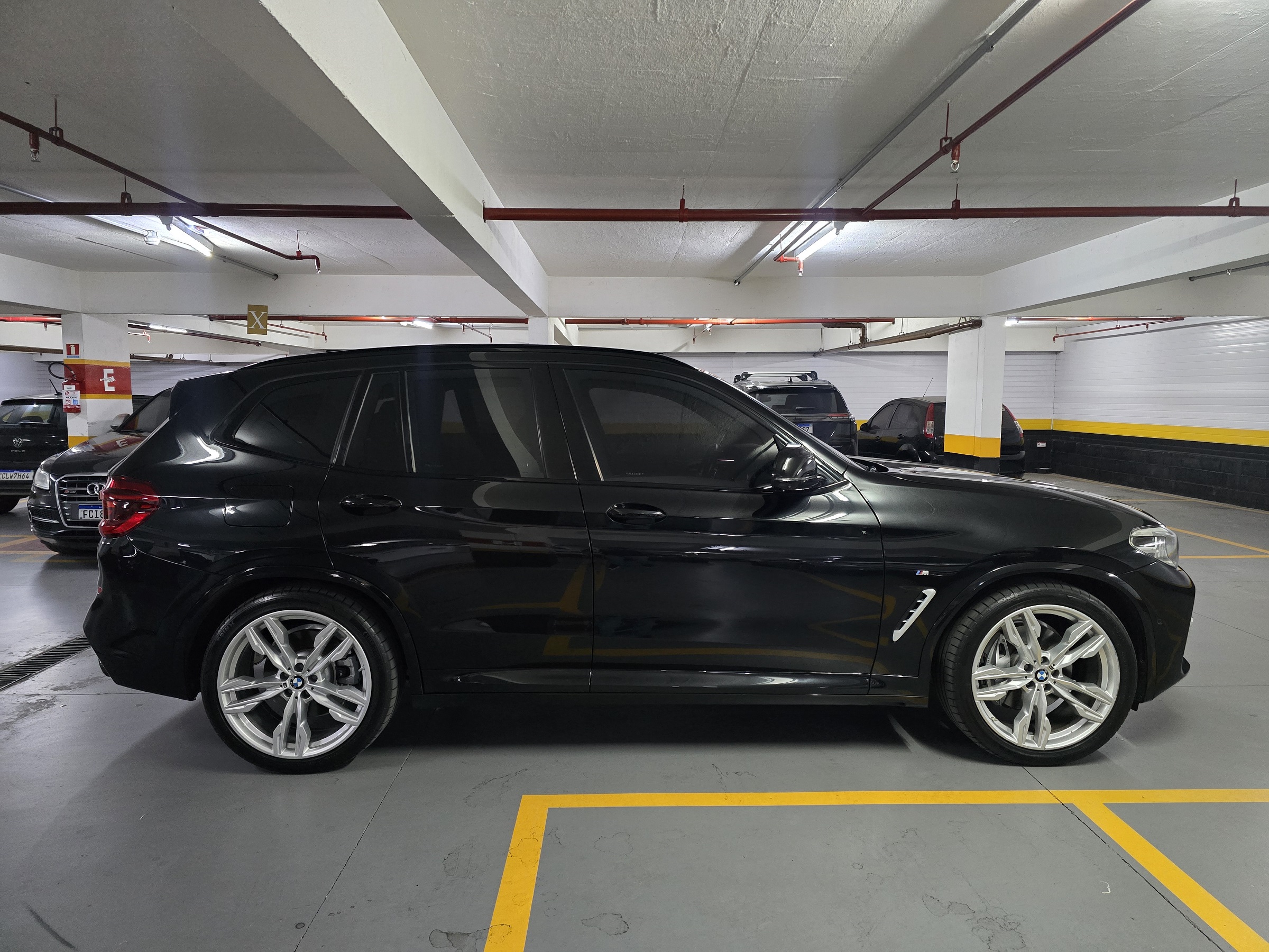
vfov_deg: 58.9
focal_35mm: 23
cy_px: 476
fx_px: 843
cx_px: 634
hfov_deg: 73.9
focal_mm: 6.3
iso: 1250
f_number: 1.7
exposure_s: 1/40
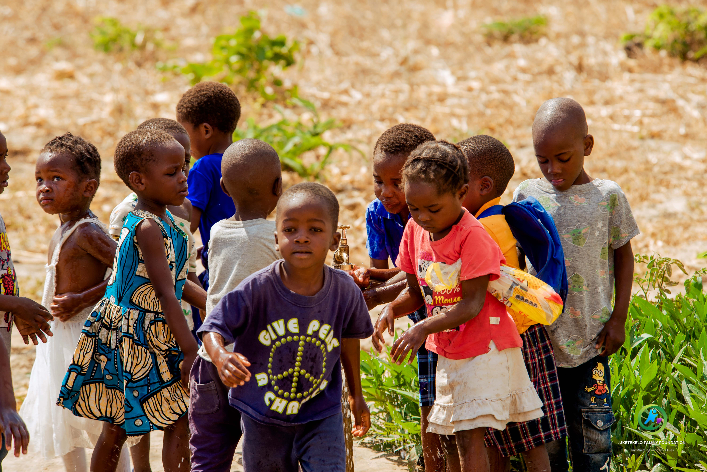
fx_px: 4518
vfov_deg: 6.0
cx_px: 354
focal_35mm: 230
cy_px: 236
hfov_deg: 8.9
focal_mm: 230
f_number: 9
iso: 125
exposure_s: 1/200
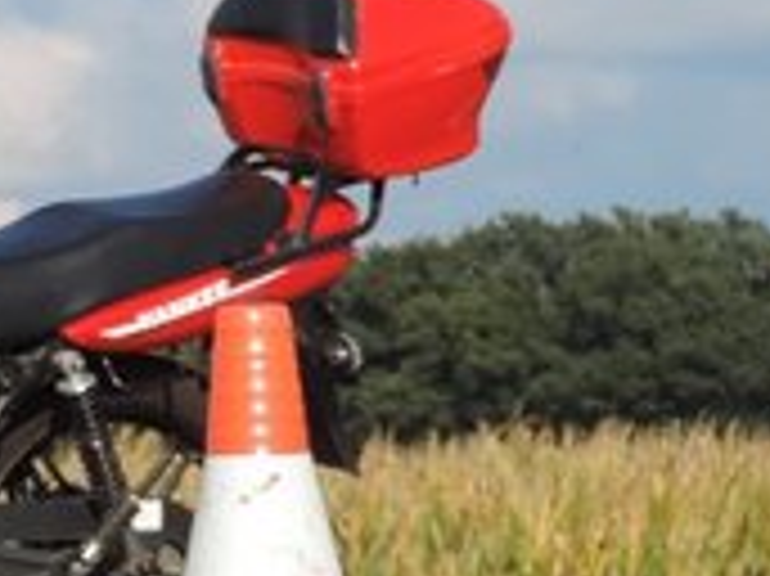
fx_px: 8469
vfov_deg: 3.9
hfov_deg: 5.2
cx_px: -153
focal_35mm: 381
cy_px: 457
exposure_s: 1/640
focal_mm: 17.8
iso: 80
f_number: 4.1
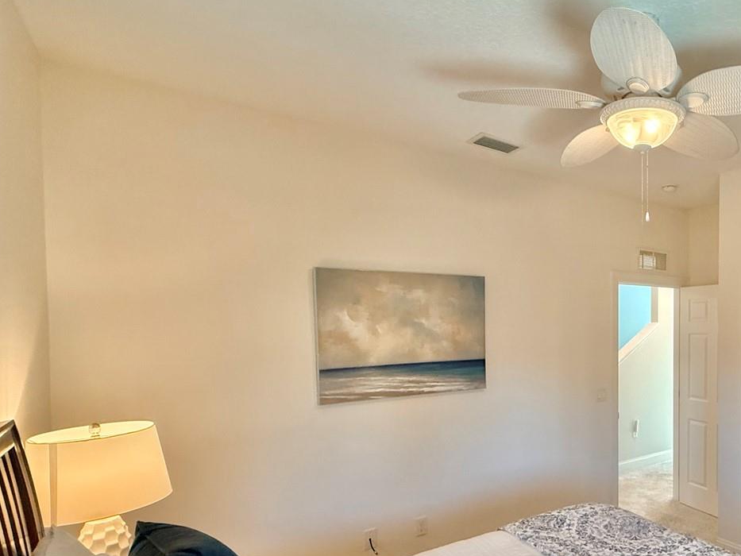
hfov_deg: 64.2
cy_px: 342
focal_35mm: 24
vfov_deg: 56.2
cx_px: 610
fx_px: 514
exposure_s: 1/120
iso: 320
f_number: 2.2
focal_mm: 2.22
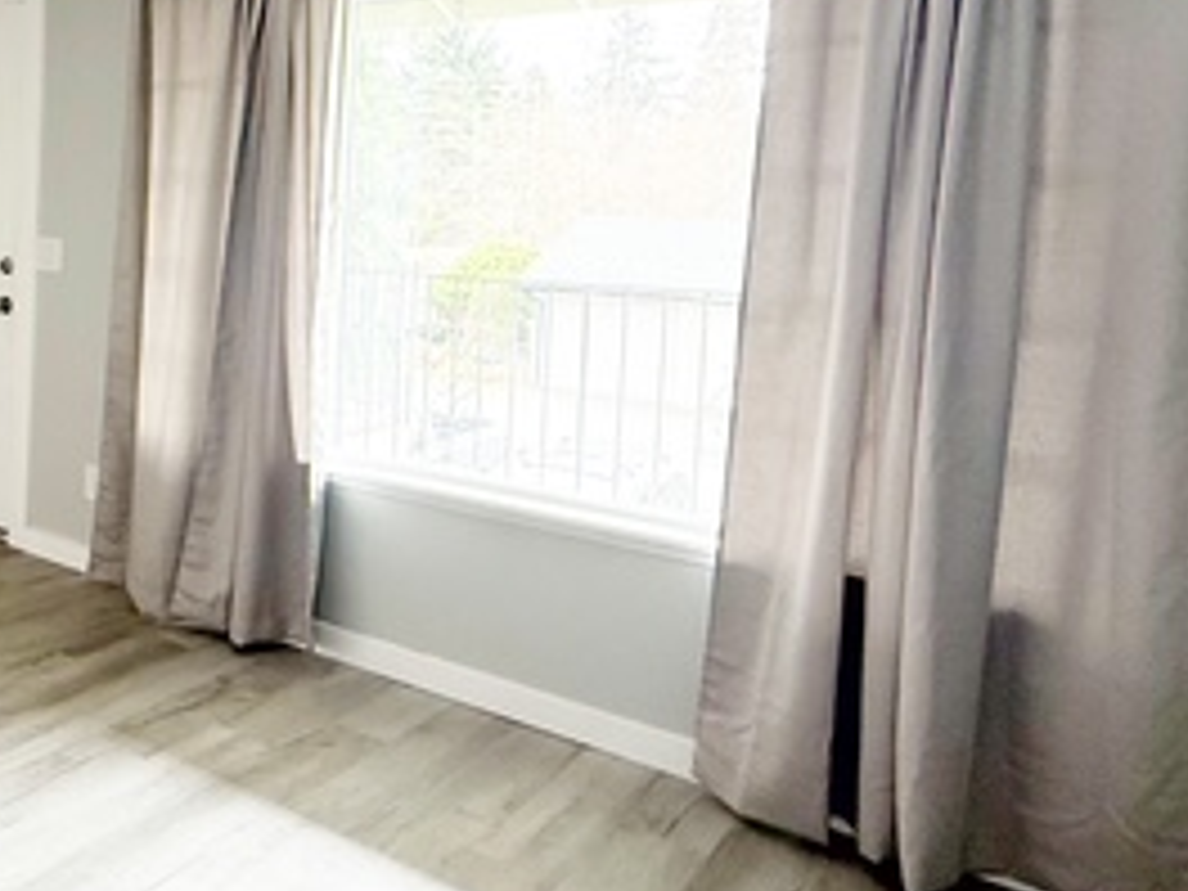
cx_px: 72
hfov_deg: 47.3
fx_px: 1167
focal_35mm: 34
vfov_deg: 41.2
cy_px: 292
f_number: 2.2
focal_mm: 2.22
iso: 100
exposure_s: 1/99
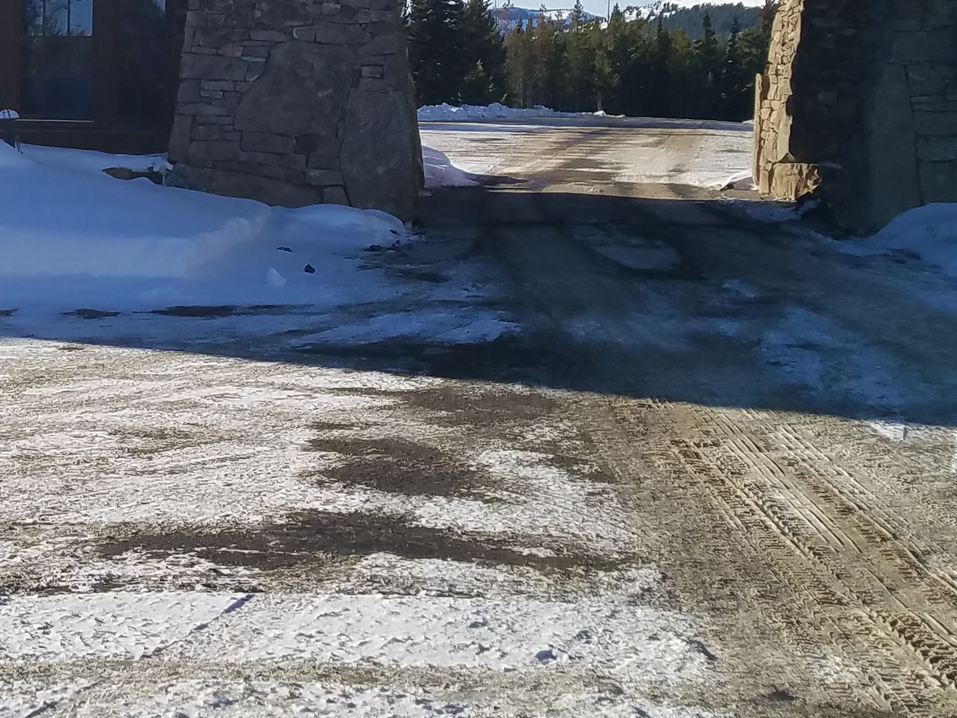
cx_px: 79
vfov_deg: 19.6
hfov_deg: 26.1
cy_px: -56
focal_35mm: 72
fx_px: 1991
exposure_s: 1/3096
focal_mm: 4.2
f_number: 1.7
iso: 50
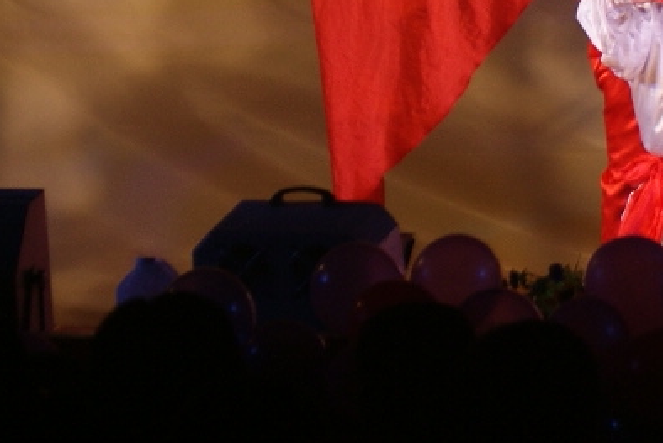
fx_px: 9432
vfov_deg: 2.7
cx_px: 1069
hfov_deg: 4.0
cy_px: -264
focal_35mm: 512
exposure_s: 1/125
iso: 125
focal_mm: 70
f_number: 5.6
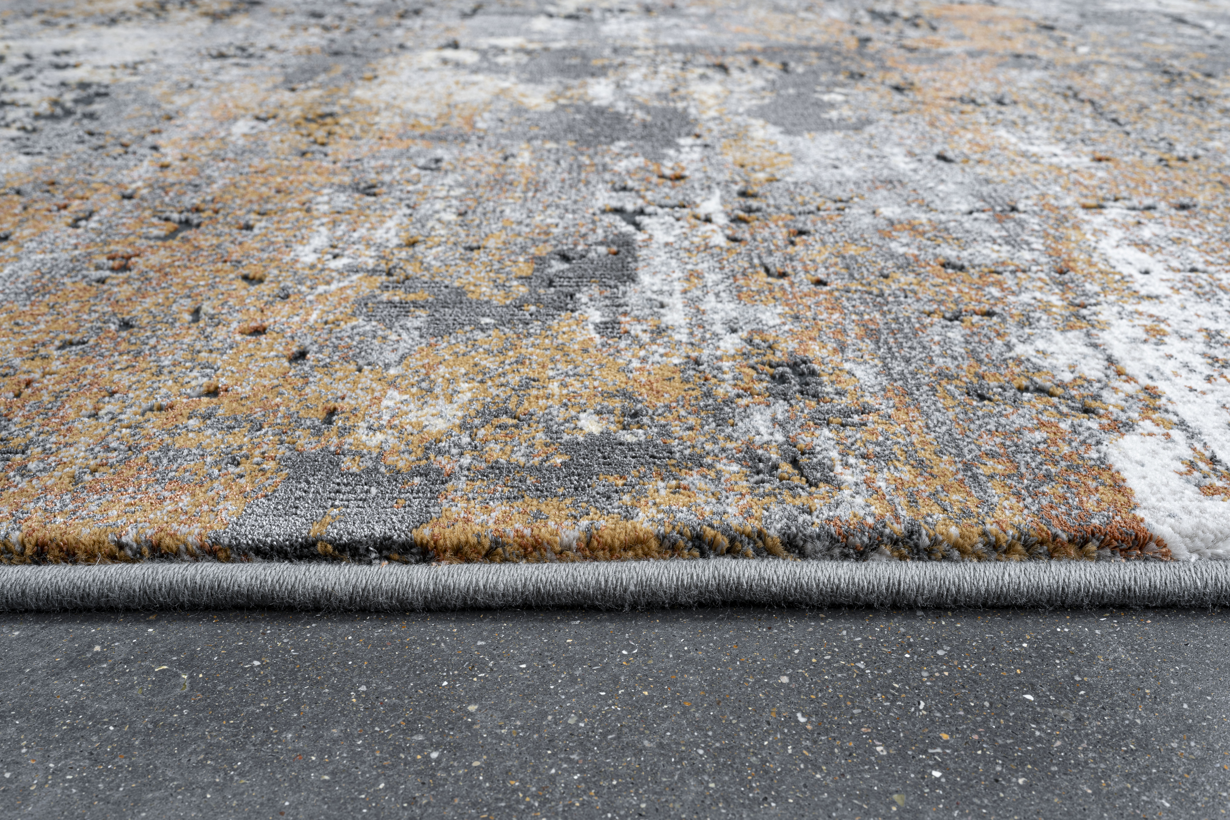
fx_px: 1196
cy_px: 410
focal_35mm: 35
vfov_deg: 37.9
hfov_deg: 54.4
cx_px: 615
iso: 100
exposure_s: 5
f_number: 16
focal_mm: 35
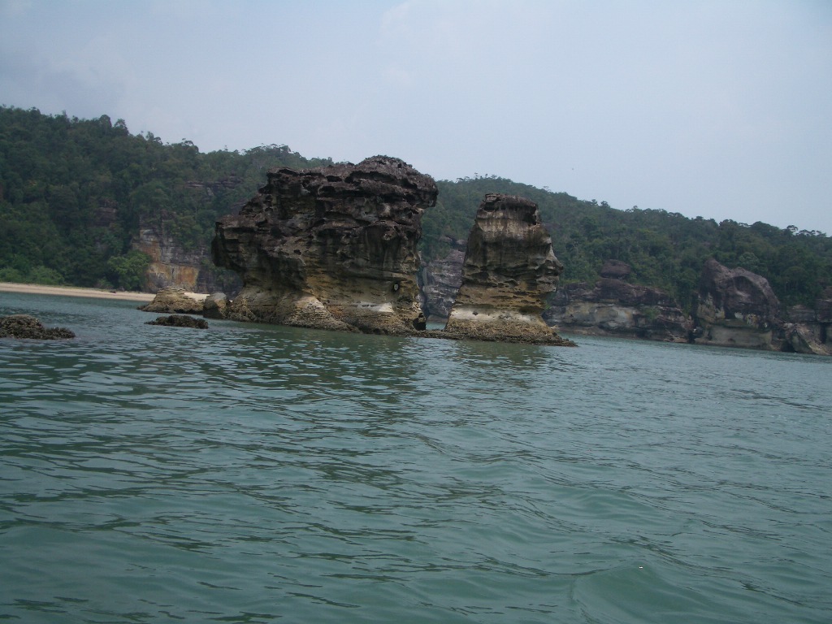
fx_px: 841
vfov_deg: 40.7
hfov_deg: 52.6
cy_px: 312
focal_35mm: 35
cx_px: 416
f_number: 4.3
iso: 50
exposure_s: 1/1000
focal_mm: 5.8
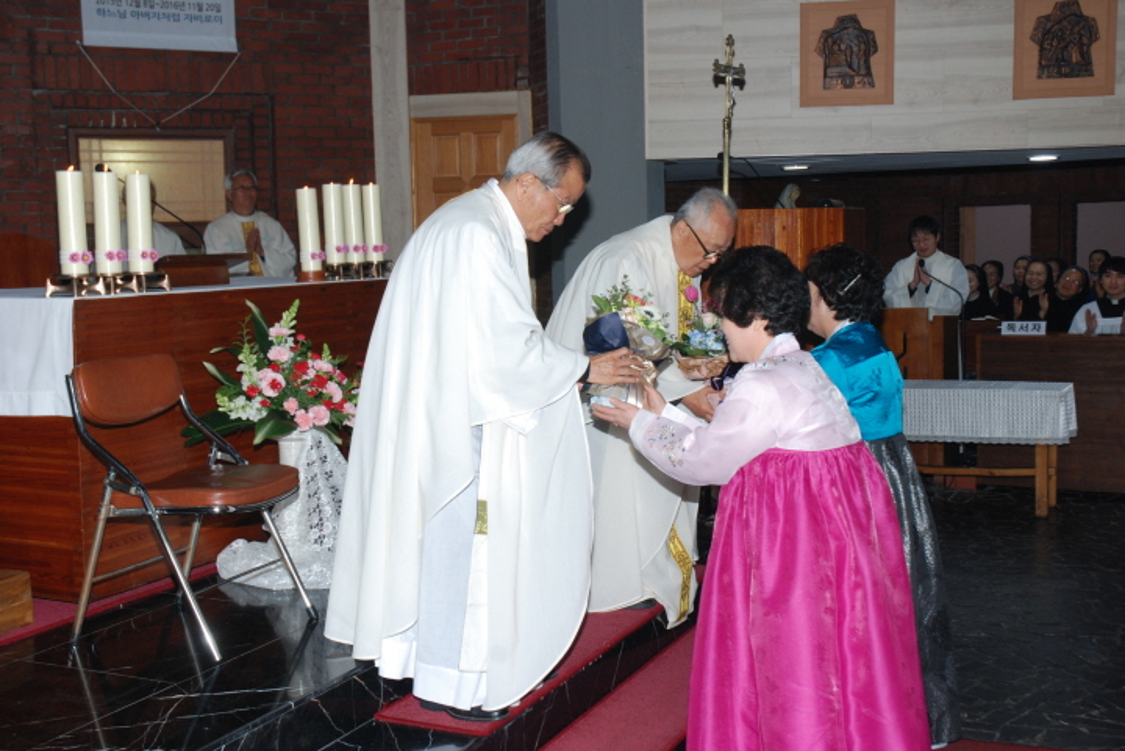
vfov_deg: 30.9
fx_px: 1360
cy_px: 376
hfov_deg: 44.9
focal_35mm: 44
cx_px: 562
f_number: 8
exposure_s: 1/60
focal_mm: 29
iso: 400
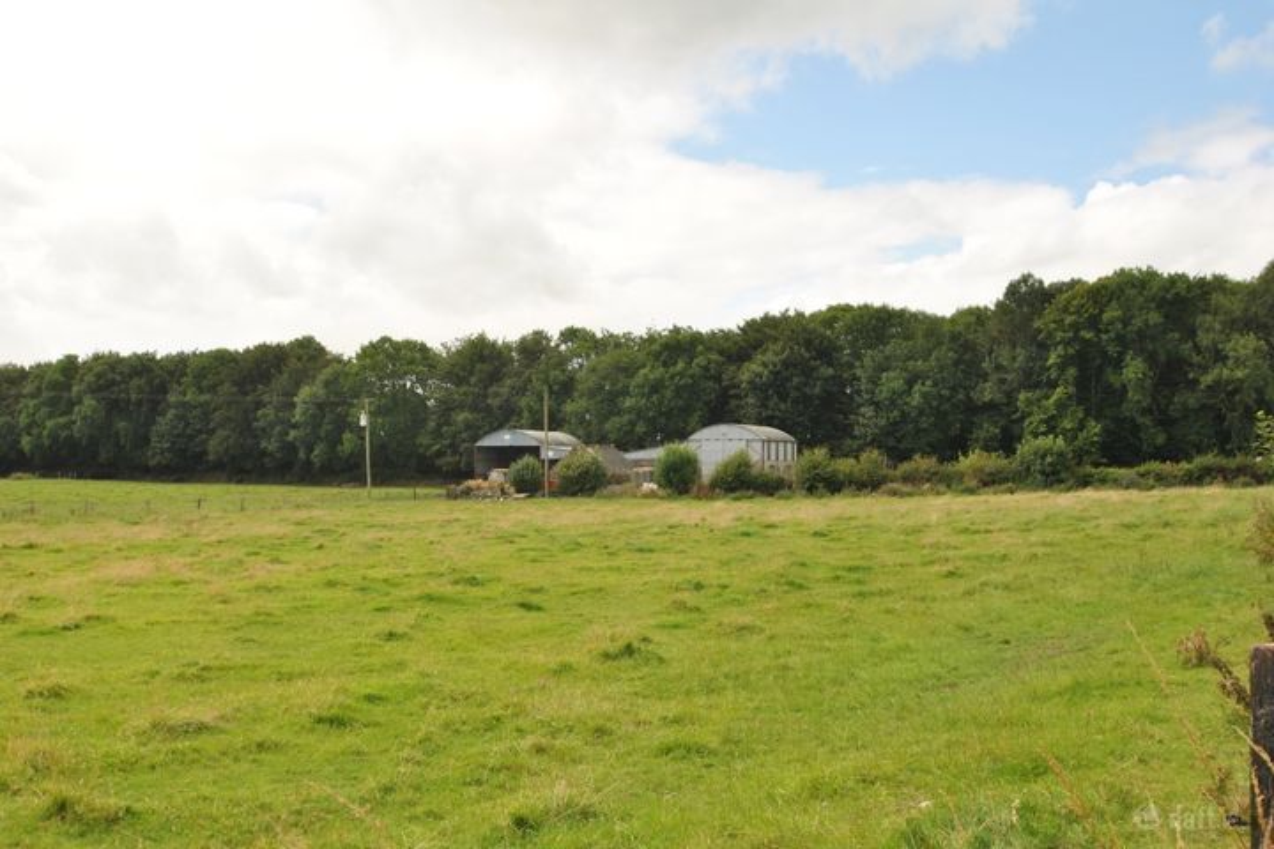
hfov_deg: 53.1
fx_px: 1274
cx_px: 637
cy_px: 424
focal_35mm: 36
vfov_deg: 36.9
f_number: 7.1
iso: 100
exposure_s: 1/200
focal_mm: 24
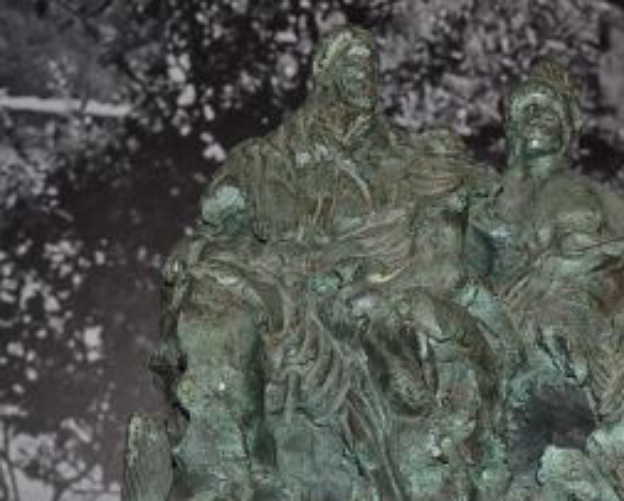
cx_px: 375
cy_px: 348
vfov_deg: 19.1
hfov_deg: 23.8
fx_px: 1479
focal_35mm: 80
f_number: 8
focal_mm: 32
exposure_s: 1/60
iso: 100
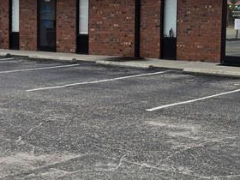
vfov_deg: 17.6
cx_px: 105
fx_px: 582
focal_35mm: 84
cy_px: 70
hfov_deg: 23.3
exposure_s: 1/180
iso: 32
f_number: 1.8
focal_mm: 5.4
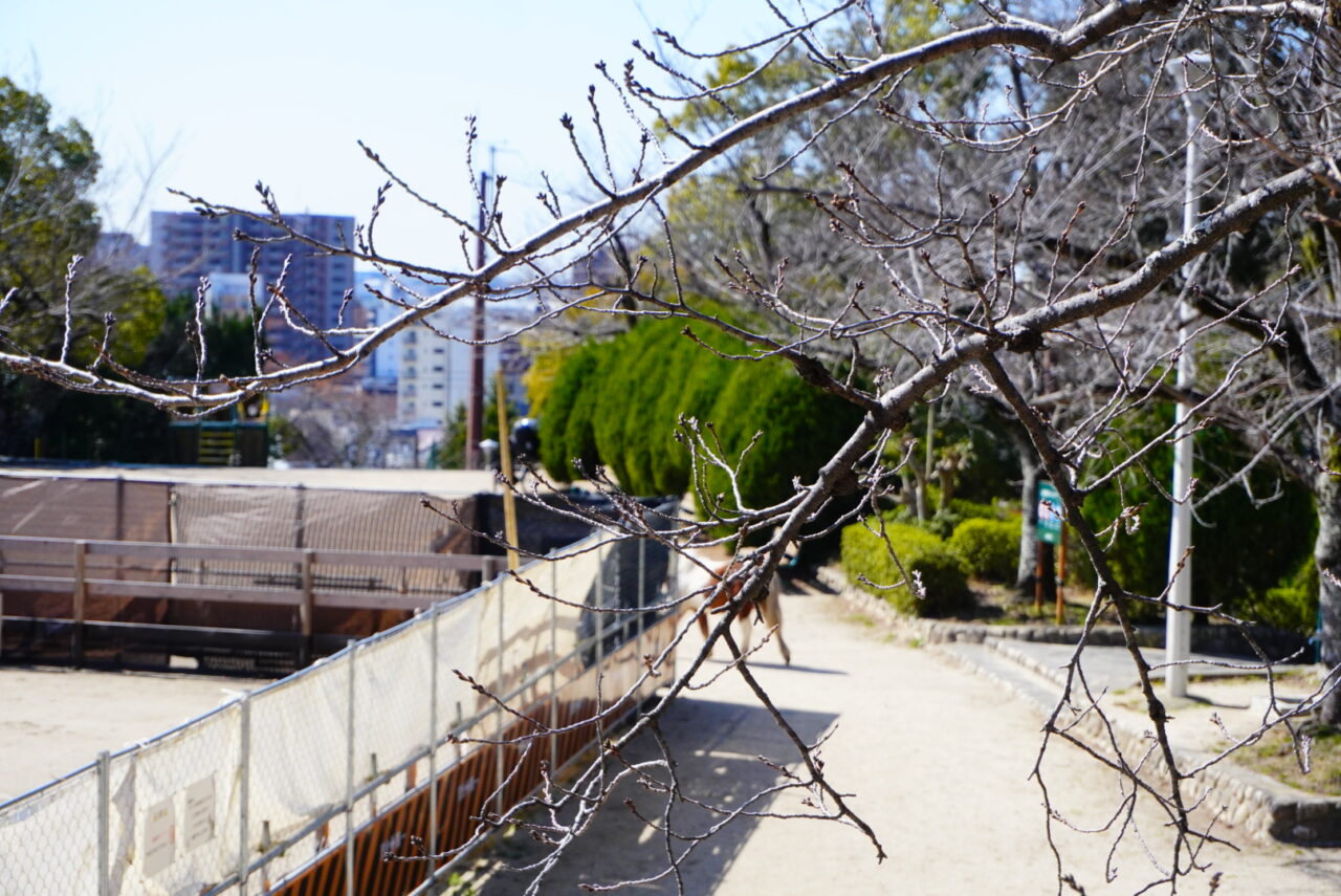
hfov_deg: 27.0
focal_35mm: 75
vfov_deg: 18.2
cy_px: 448
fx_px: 2795
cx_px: 670
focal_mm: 50
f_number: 5.6
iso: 800
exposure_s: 1/2500
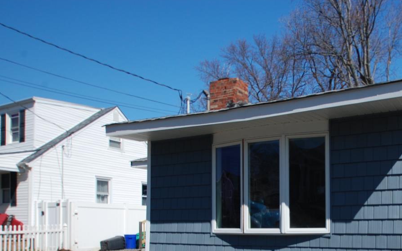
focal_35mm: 36
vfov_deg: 33.7
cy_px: 219
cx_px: 301
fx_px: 394
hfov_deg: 51.7
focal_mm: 14
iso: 200
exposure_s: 1/250
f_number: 8
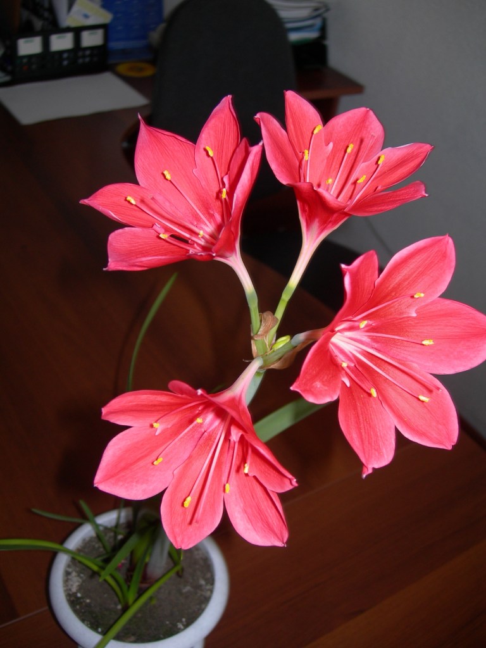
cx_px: 243
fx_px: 711
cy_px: 324
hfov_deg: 37.7
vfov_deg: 49.0
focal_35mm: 38
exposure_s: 1/60.1
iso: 50
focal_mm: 7.8
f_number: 2.8
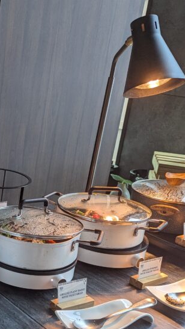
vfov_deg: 41.7
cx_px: -62
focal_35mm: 49
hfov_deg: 21.8
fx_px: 427
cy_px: 213
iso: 58
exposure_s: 1/100
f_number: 1.85
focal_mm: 6.81
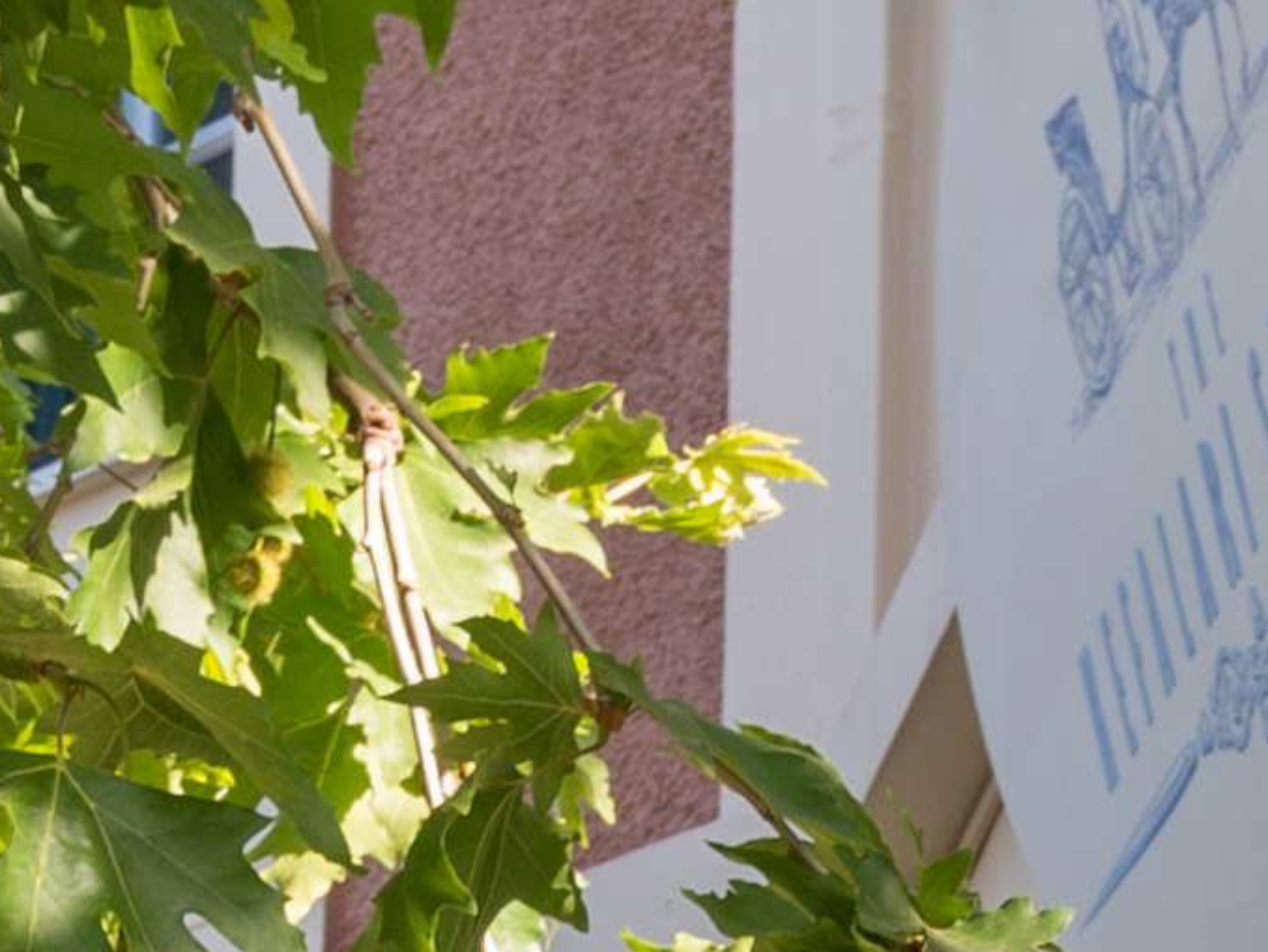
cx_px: 2029
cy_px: 3006
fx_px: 10004
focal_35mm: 273
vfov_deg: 5.1
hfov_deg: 7.1
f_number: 9
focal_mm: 32
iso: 100
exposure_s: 1/25
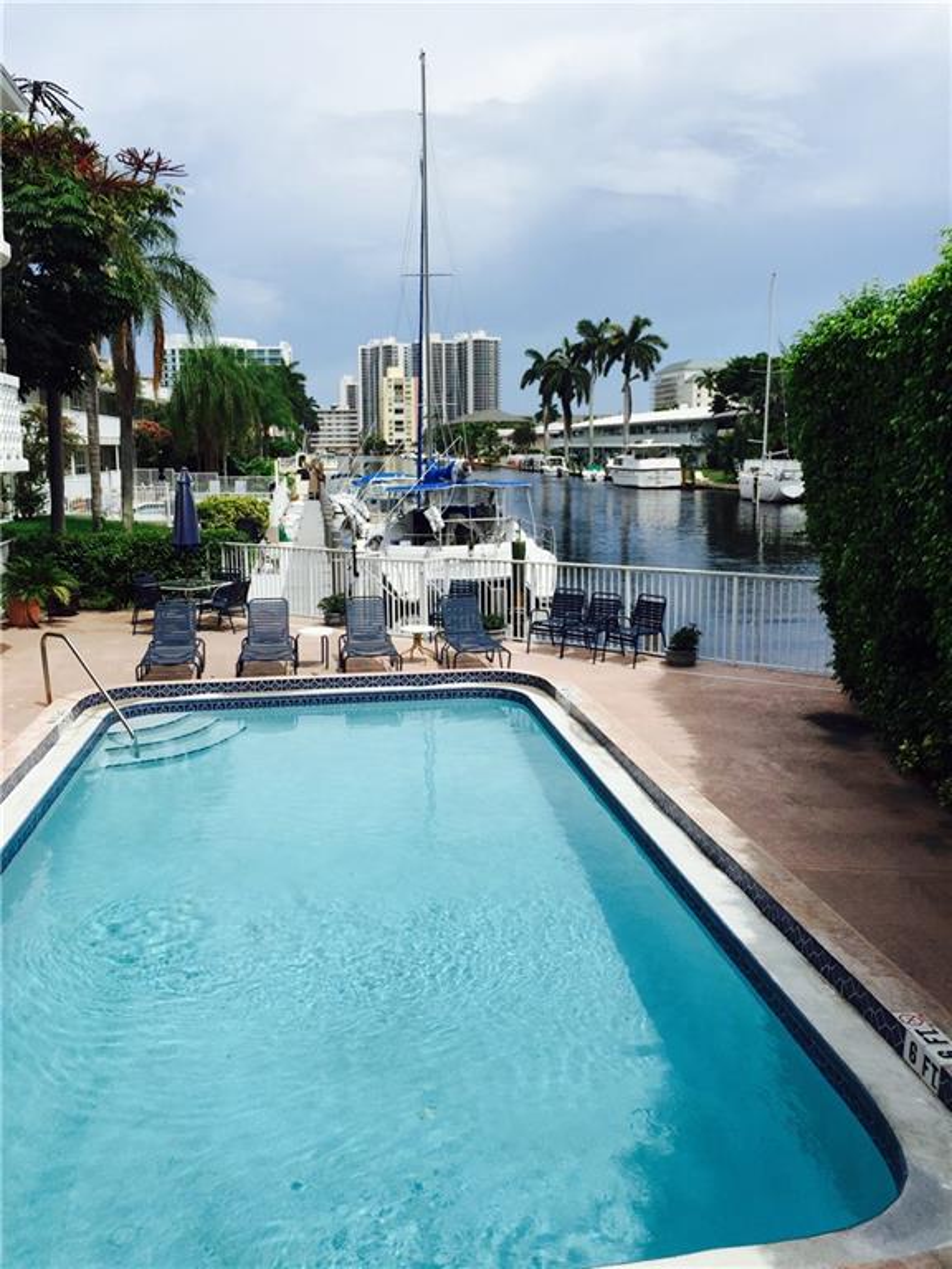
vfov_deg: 61.7
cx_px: 476
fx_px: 1063
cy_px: 634
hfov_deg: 48.2
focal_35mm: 29
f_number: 2.2
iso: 32
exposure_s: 1/3300
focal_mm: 4.15
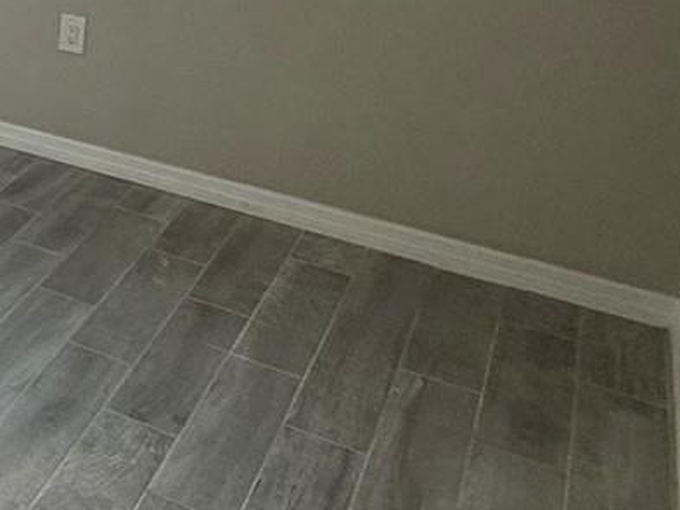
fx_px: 1120
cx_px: -374
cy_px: -57
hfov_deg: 24.8
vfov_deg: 24.0
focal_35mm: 57
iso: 200
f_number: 2.2
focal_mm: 2.22
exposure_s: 1/99
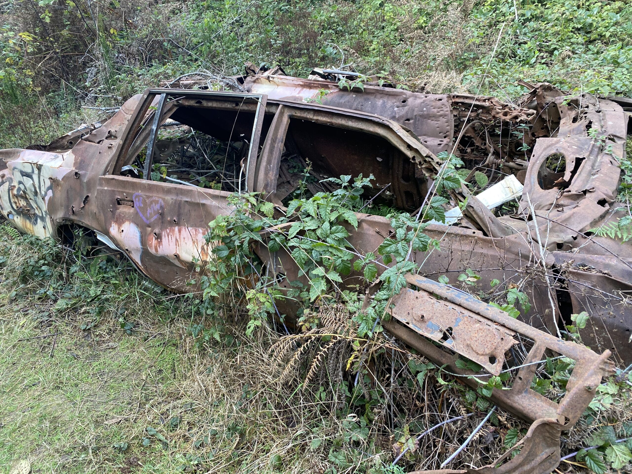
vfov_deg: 53.1
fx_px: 475
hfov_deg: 67.3
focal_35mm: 26
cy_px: 237
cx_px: 316
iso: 100
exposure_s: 1/121
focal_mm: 4.25
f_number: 1.8
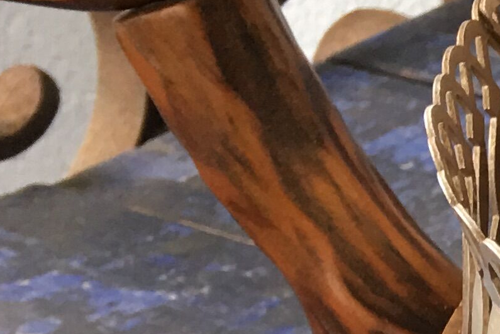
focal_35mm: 153
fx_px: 2125
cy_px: 356
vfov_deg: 8.9
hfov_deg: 11.3
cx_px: 1191
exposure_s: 1/17
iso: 32
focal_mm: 4.15
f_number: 2.2
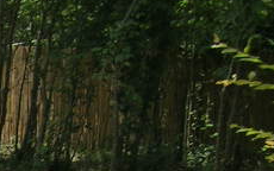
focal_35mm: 165
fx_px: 1233
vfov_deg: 7.7
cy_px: 324
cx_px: -270
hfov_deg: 11.5
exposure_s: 1/188
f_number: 4.8
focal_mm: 5.4
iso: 50
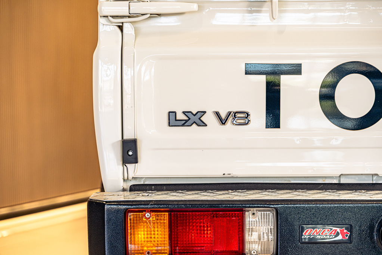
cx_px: 191
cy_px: 128
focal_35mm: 75
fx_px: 796
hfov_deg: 27.0
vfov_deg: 18.2
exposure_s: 1/125
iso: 400
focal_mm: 75
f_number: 4
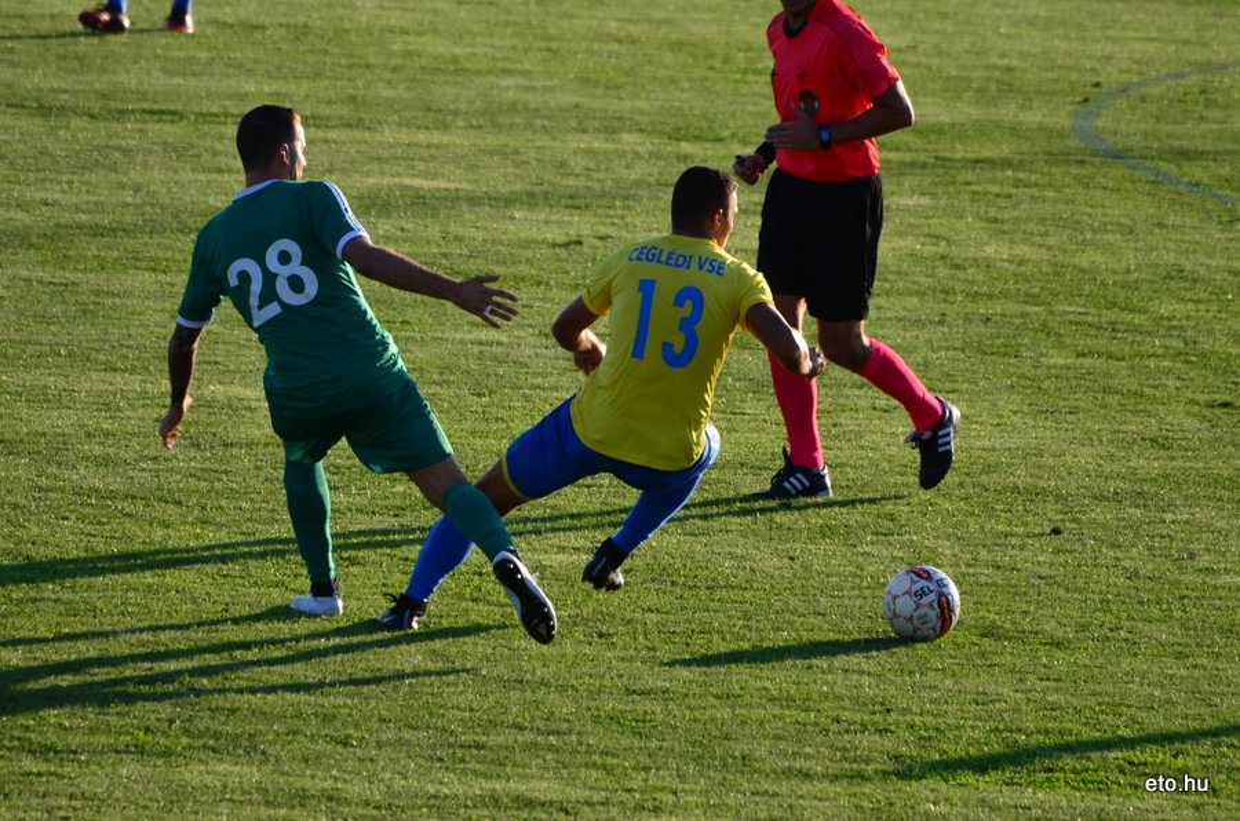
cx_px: 620
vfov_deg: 3.4
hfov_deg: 5.1
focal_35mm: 405
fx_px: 13920
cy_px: 410
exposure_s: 1/640
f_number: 5.6
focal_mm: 270
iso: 250
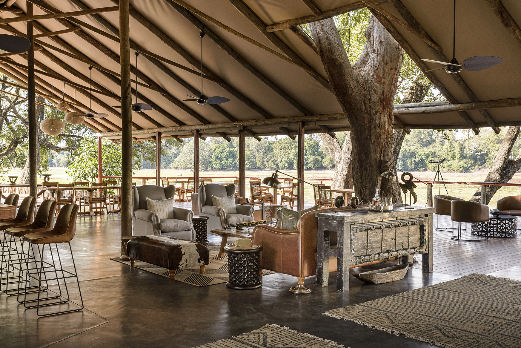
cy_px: 174
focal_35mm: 38
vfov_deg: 35.1
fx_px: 550
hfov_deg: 50.7
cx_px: 260
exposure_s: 1/40
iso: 80
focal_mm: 38
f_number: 7.1
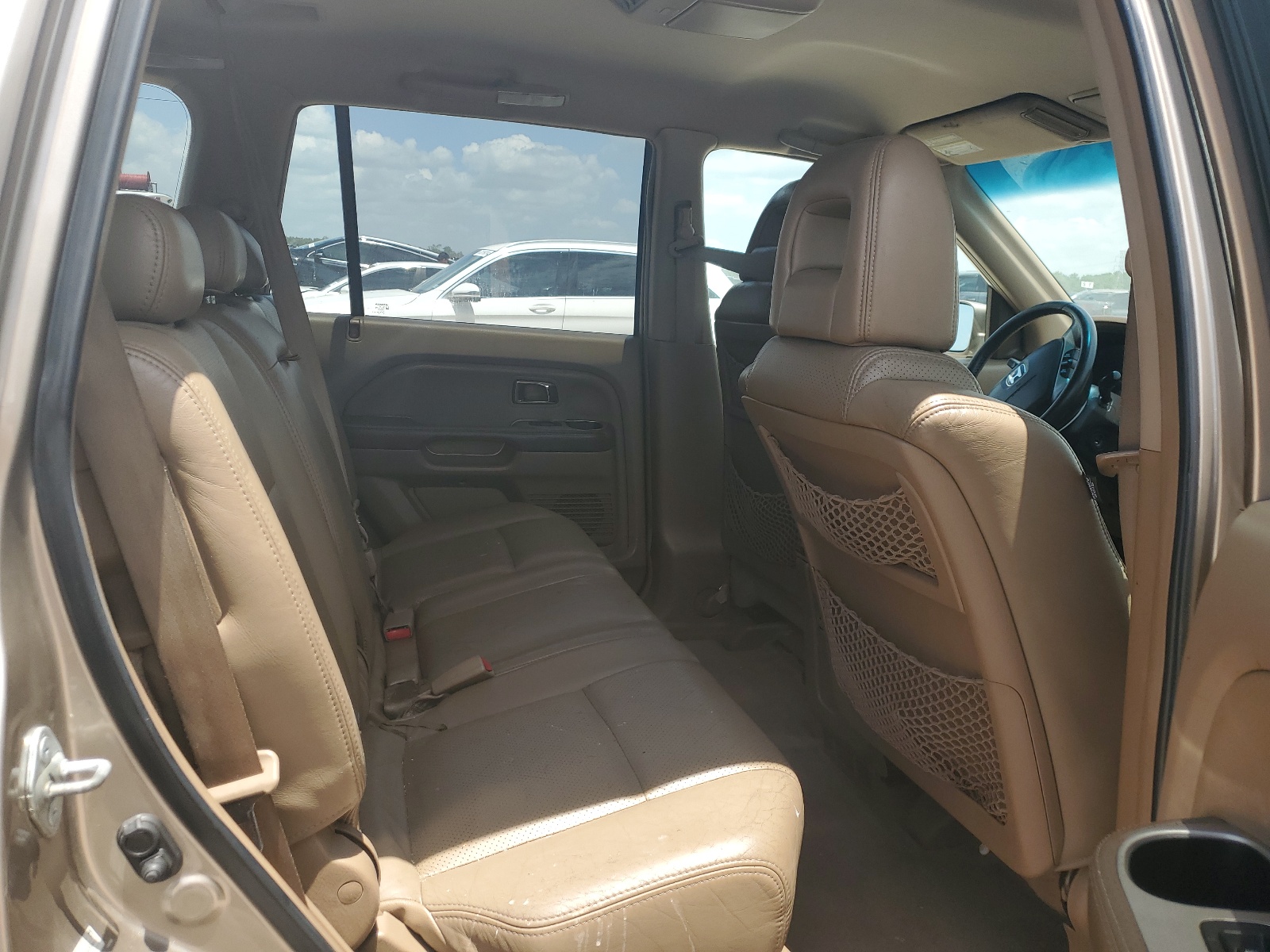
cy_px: 476
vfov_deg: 53.1
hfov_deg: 67.3
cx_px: 635
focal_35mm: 26
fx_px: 954
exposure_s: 1/1000
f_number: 1.5
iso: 50
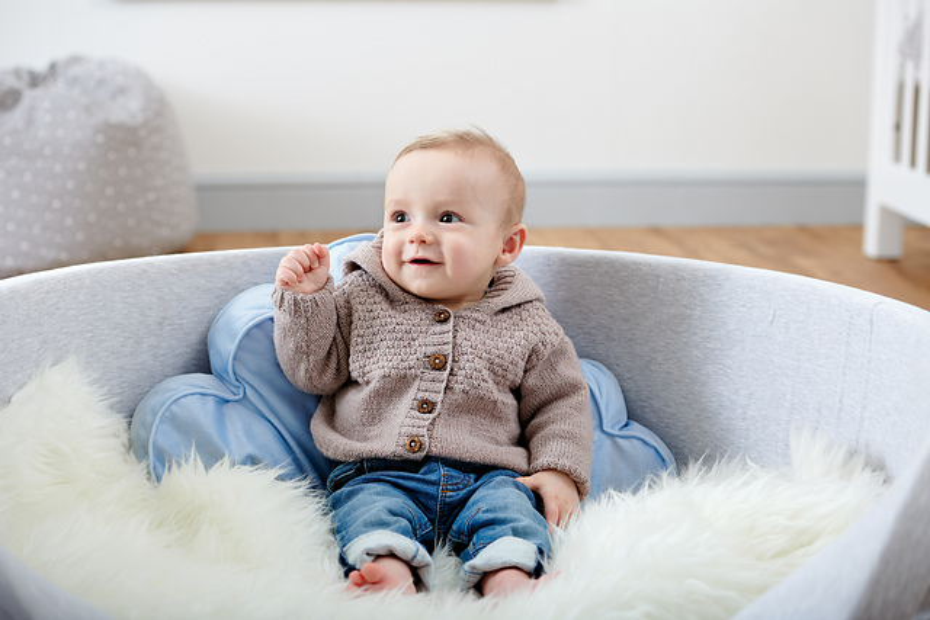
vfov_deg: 19.5
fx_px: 1809
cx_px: 465
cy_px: 310
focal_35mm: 70
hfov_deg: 28.8
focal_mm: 70
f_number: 4.5
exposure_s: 1/250
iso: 100
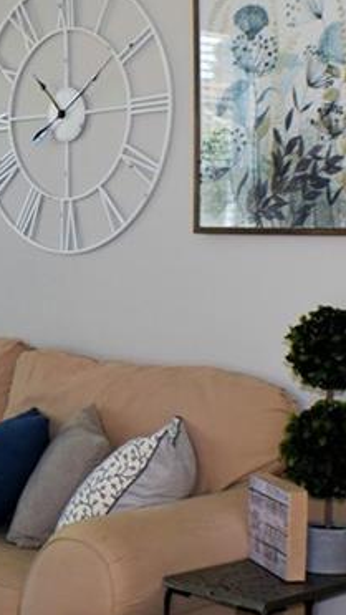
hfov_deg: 10.8
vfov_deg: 19.7
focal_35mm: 108
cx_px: -182
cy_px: 295
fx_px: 1767
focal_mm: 25
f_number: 5.6
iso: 560
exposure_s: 1/125
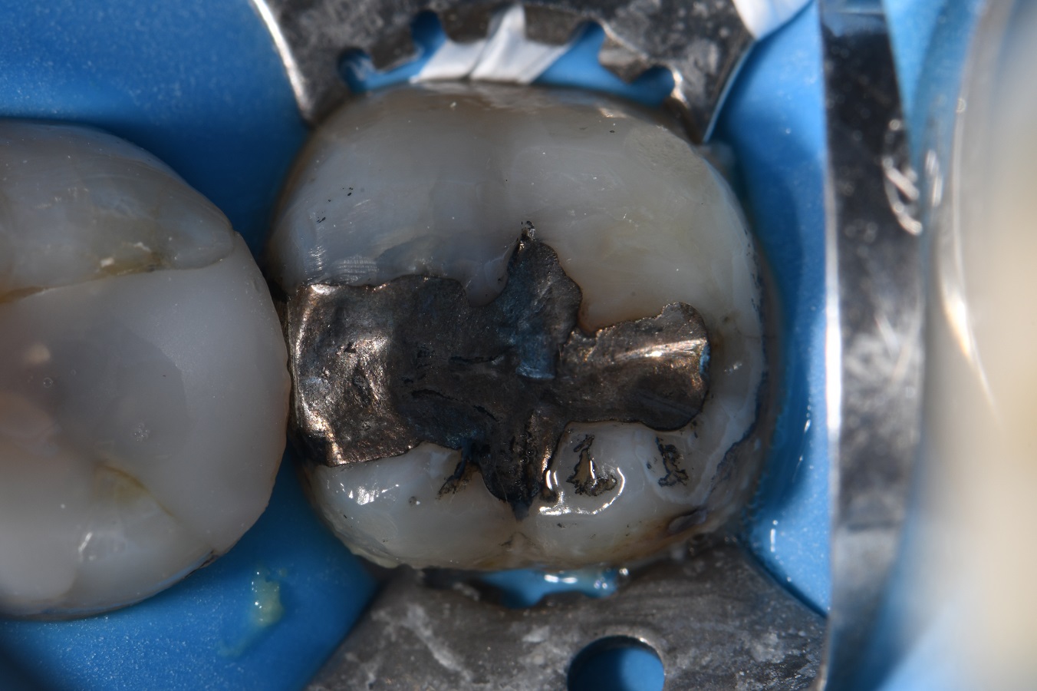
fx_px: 4520
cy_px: 346
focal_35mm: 157
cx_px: 518
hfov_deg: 13.1
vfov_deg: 8.7
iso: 200
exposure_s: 1/160
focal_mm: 105
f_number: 32
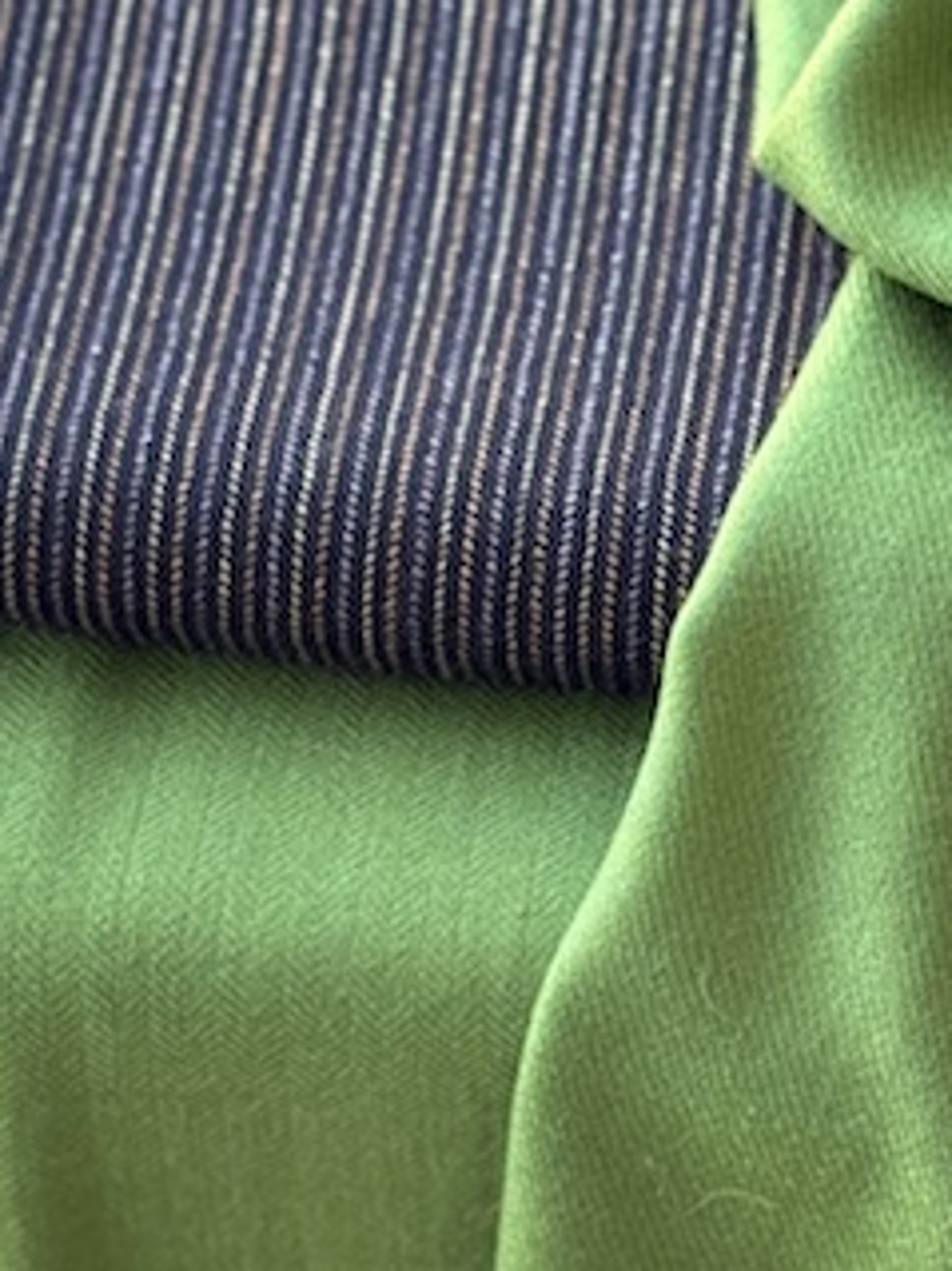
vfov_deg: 13.2
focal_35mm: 150
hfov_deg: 9.8
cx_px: 922
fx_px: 5504
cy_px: 669
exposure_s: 1/121
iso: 100
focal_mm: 6.76
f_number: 1.78
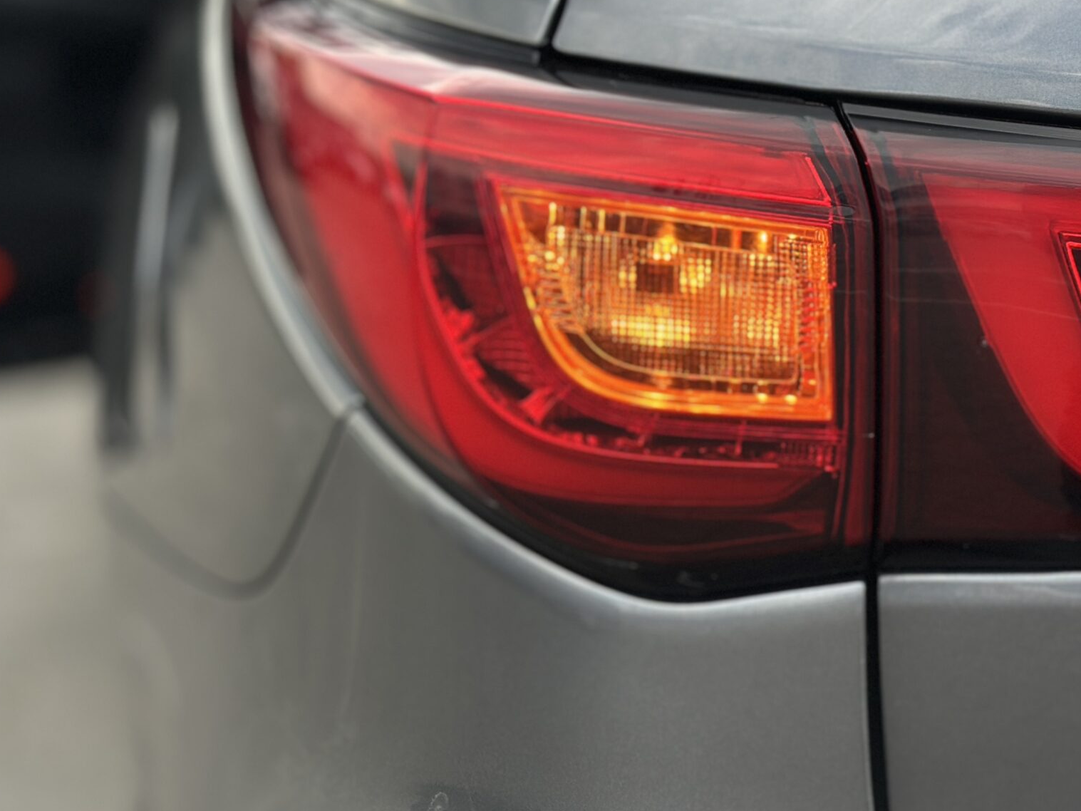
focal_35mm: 81
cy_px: 448
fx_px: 2530
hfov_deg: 23.9
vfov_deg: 18.2
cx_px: 765
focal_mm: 6.86
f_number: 1.78
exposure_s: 1/1000
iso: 80
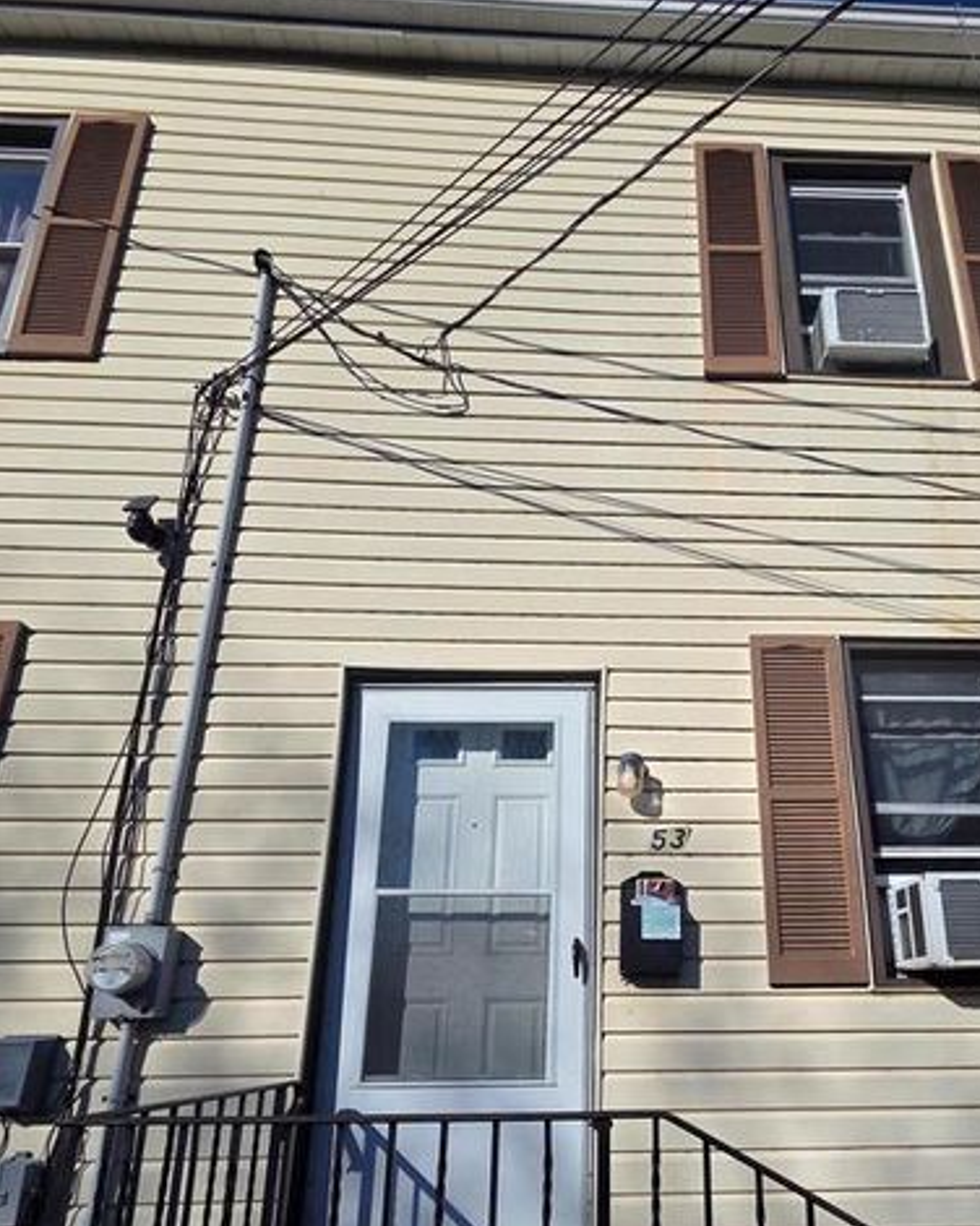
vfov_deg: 82.3
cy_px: 852
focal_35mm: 18
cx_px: 646
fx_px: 653
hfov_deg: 71.8
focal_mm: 2.2
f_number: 2.2
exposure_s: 1/4493
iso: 50
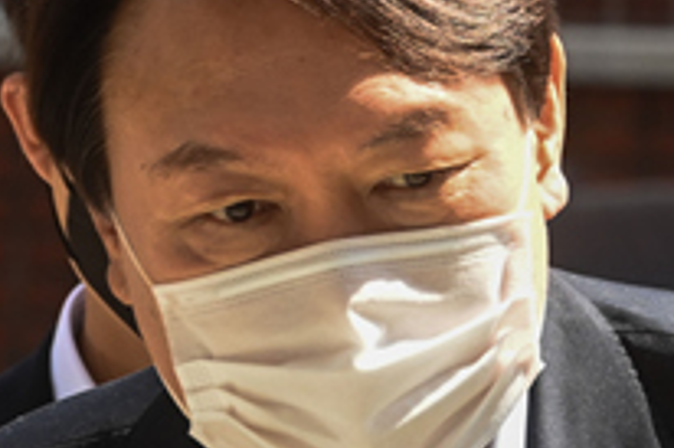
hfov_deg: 3.3
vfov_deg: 2.2
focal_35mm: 622
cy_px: 335
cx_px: 370
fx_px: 11636
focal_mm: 200
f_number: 9
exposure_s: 1/250
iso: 1000
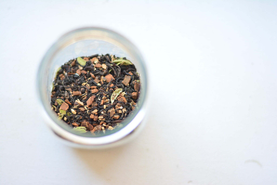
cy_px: 92
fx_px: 577
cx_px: 138
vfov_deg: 18.2
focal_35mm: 75
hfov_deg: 27.0
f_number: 1.8
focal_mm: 50
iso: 800
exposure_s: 1/250
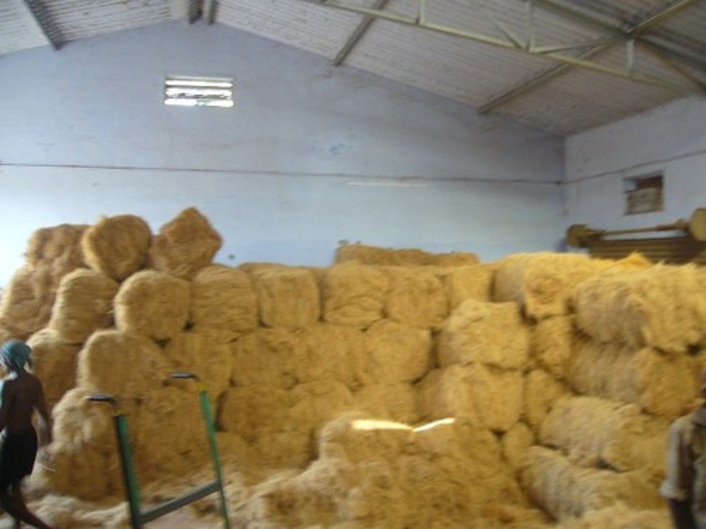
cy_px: 264
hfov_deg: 52.6
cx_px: 353
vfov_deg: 40.7
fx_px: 714
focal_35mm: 35
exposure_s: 1/15
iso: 160
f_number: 2.8
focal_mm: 5.8
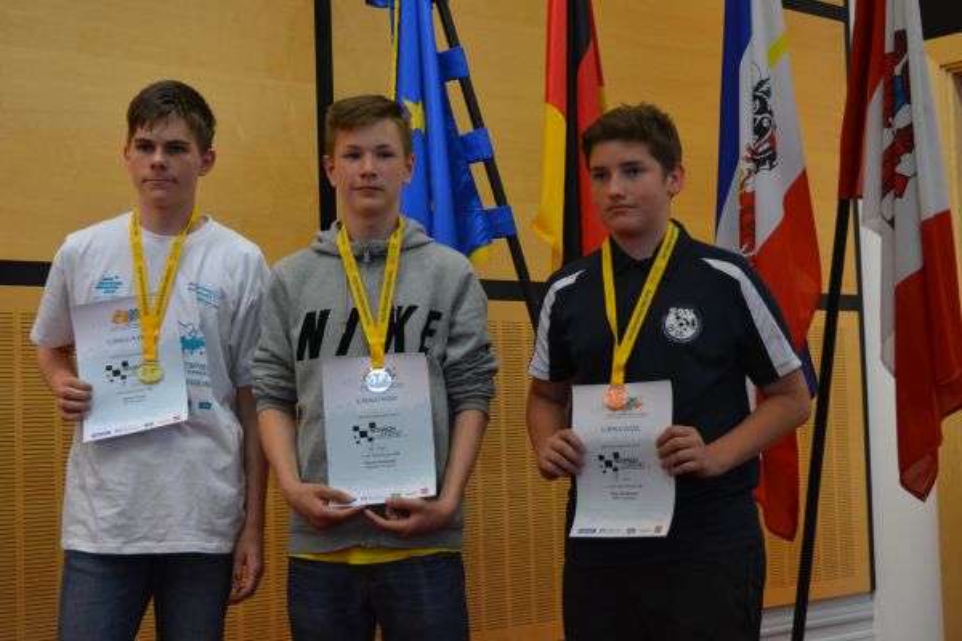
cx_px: 481
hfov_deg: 33.4
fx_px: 1603
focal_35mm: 60
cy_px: 320
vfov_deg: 22.6
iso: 800
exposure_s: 1/50
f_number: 4.8
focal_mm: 40
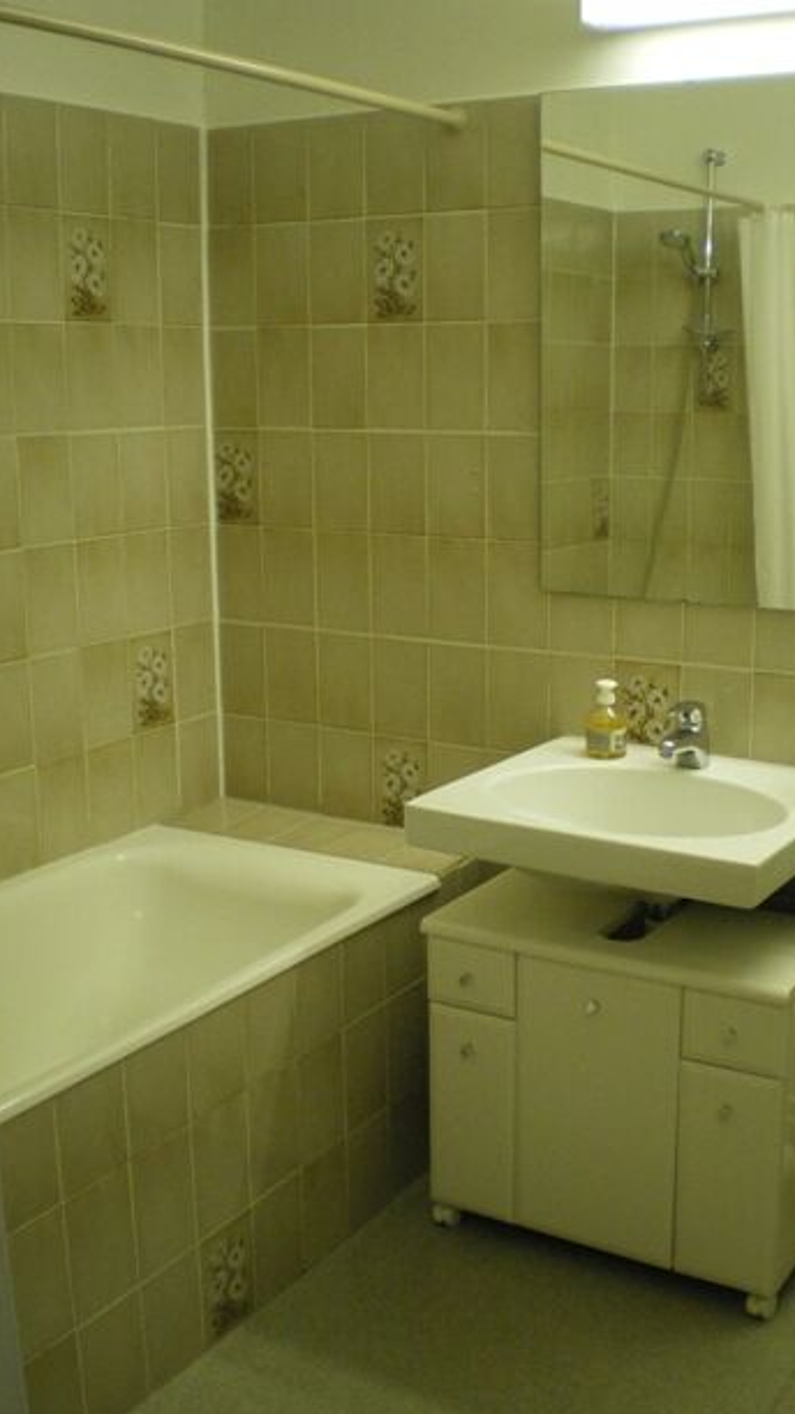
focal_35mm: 41
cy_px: 721
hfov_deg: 28.9
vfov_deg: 49.4
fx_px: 1537
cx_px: 497
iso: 500
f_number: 3.1
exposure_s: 1/50
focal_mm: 6.3
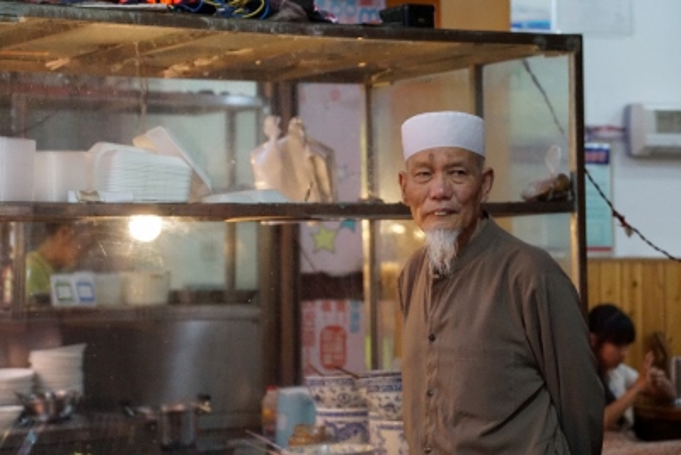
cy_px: 228
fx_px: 1987
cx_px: 340
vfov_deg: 13.1
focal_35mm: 105
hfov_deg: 19.4
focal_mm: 70
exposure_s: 1/400
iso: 3200
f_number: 5.6
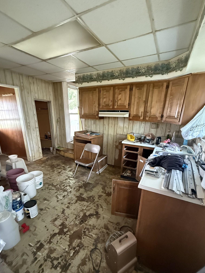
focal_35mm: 16
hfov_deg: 78.0
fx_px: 126
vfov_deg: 94.0
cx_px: 97
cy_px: 154
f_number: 2.2
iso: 1250
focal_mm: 2.22
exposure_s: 1/60
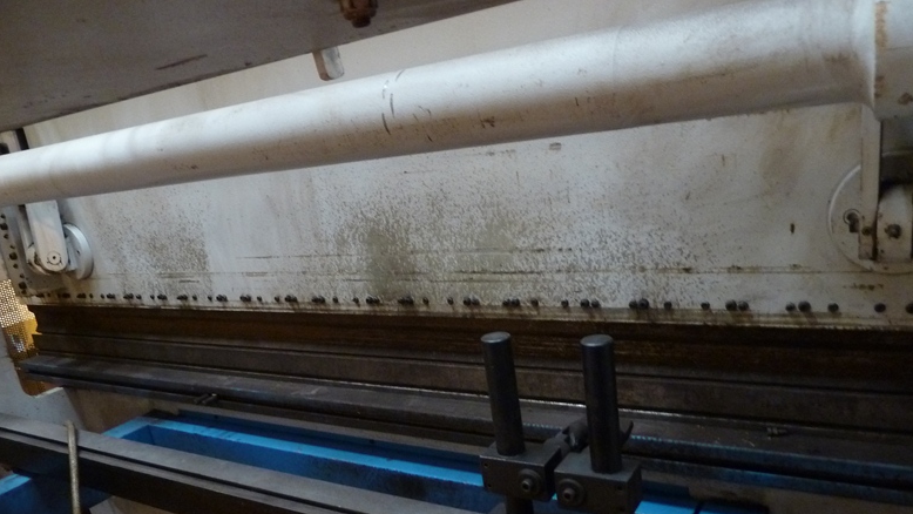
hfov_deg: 67.9
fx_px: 678
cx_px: 455
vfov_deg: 40.9
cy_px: 350
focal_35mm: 28
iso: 400
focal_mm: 4.1
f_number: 3.3
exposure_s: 1/4
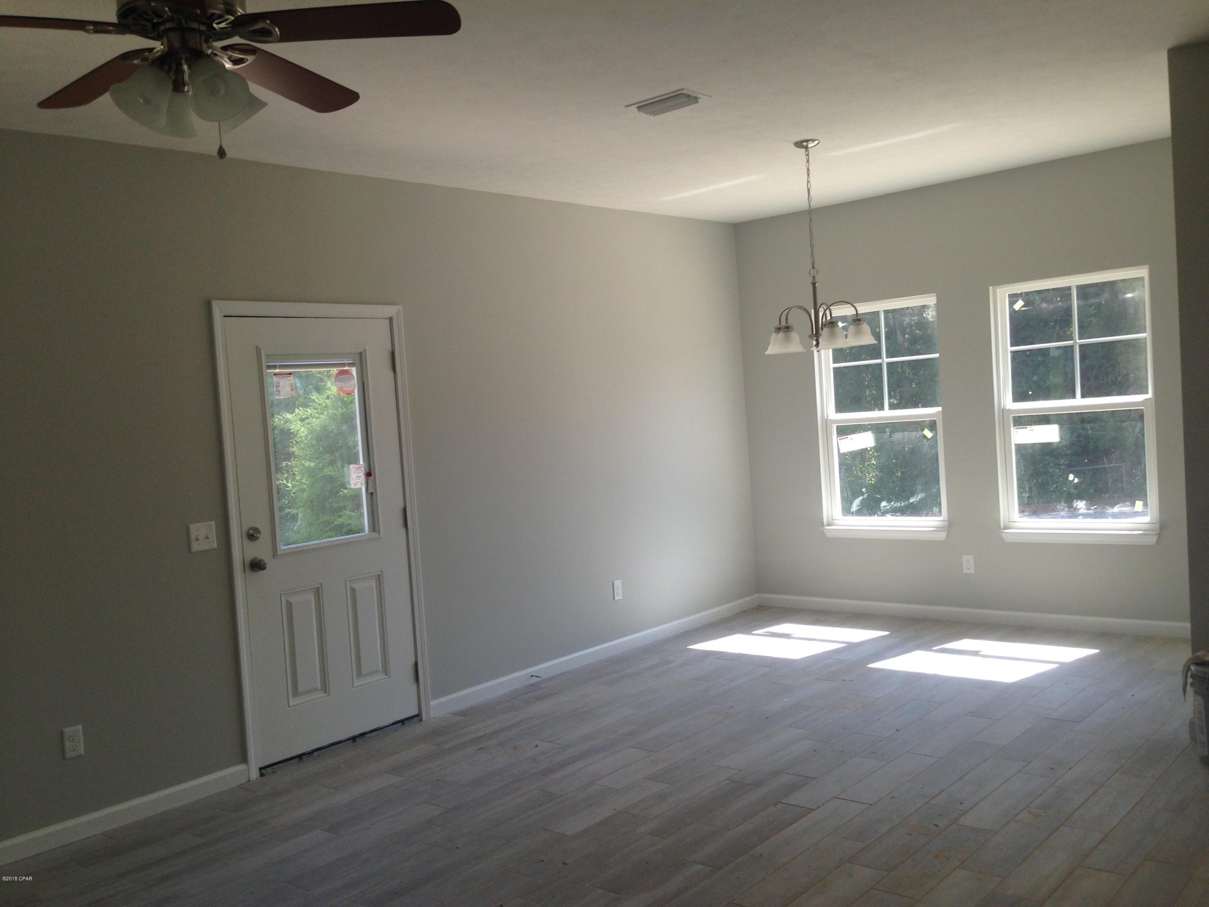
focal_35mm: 33
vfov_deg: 42.9
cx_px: 604
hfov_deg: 55.4
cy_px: 454
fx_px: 1153
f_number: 2.4
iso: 50
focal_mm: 4.12
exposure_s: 1/223
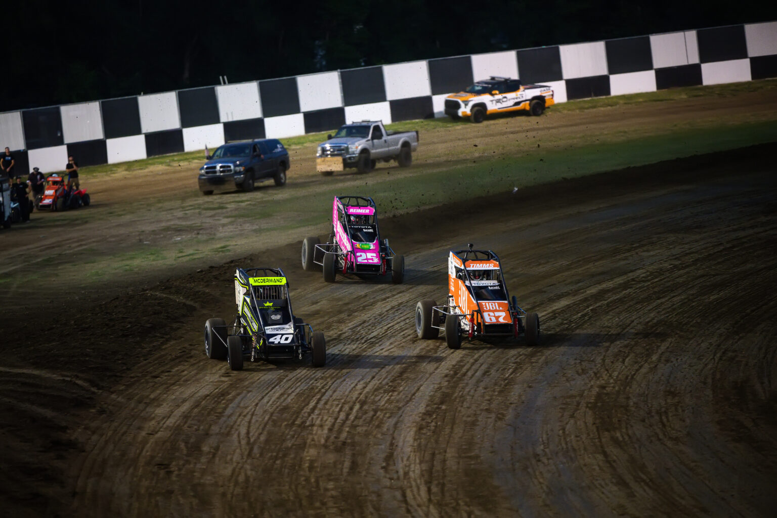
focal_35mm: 200
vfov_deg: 6.9
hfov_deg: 10.3
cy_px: 259
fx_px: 4316
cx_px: 388
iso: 2000
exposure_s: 1/400
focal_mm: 200
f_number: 2.8
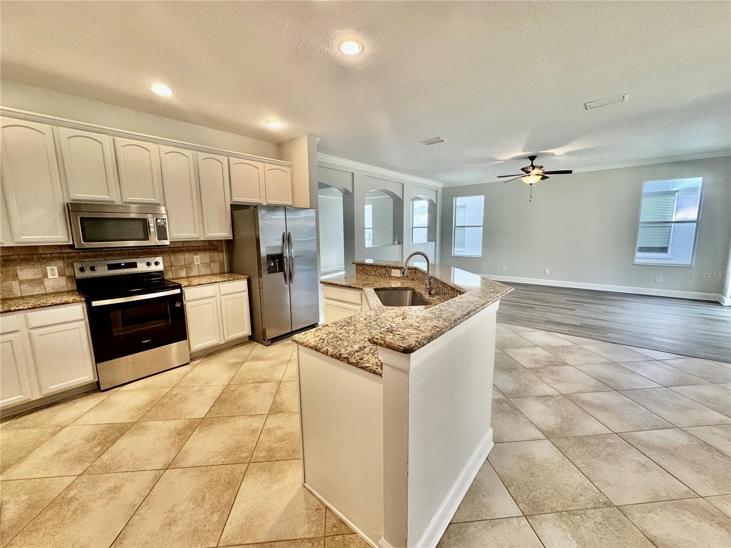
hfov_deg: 102.1
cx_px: 366
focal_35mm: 14
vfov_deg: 85.7
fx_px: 296
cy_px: 274
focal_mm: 2.22
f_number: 2.2
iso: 250
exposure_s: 1/120
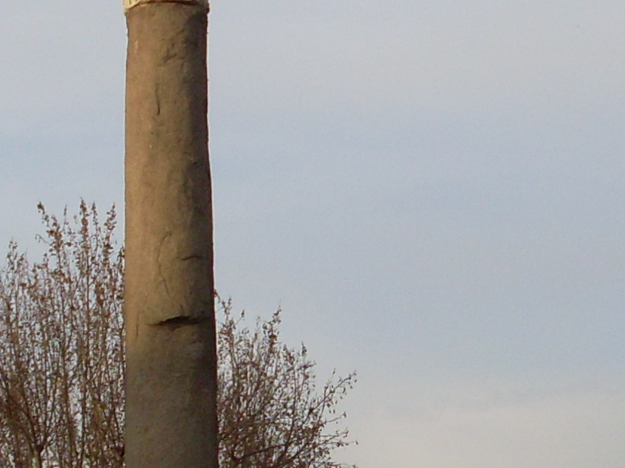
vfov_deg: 10.7
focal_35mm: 138
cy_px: 286
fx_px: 2491
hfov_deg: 14.2
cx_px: 525
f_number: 7.7
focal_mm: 6.3
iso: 80
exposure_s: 1/180
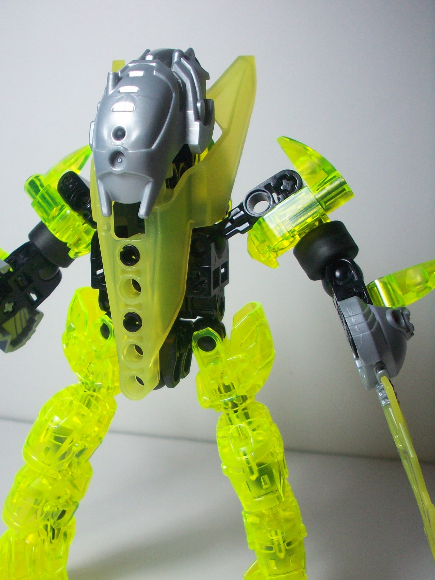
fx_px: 804
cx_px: 155
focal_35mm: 48
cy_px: 349
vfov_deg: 39.5
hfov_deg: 30.1
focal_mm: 6.2
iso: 80
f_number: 2.8
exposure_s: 1/79.8
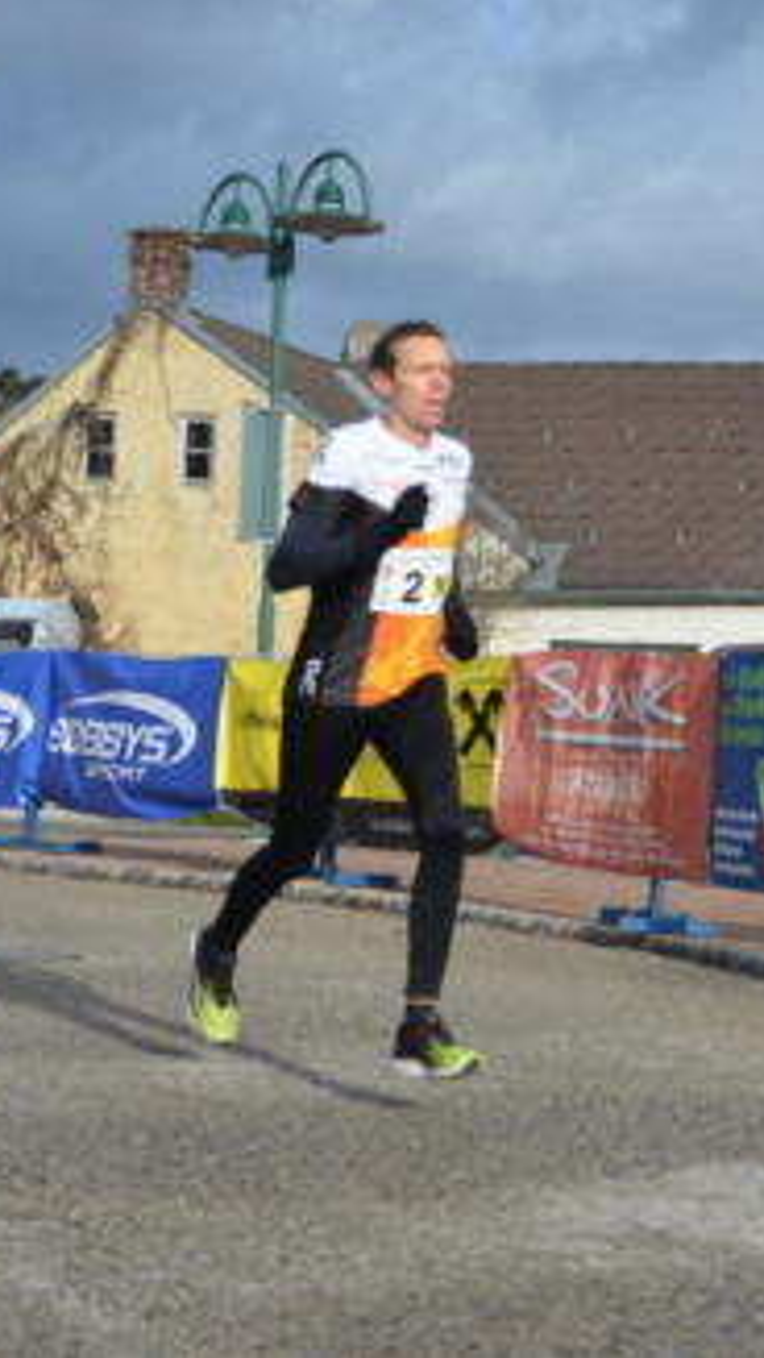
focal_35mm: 84
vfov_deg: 25.4
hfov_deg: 14.3
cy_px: 675
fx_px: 3017
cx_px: 648
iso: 400
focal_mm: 35
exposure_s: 1/1500
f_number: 5.6
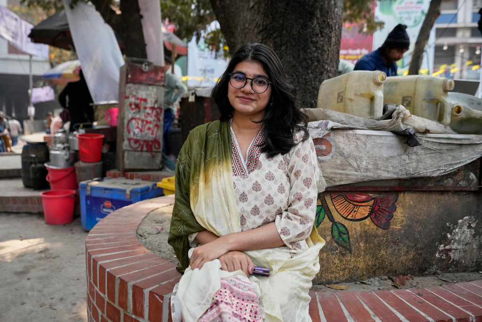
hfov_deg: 60.3
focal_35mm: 31
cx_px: 241
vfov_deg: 42.3
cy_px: 161
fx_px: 415
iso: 1000
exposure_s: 1/2000
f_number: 3.2
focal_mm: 31
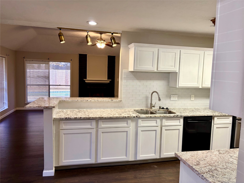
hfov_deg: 67.3
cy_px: 92
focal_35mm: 26
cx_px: 122
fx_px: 183
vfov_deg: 53.1
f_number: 1.6
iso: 100
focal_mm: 5.96
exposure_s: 1/60
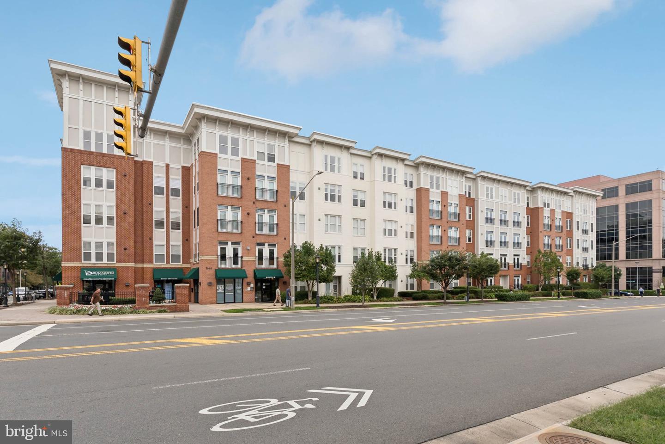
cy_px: 222
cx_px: 332
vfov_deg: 67.4
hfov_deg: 90.0
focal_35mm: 18
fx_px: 332
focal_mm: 12.2
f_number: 9
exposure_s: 1/200
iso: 160
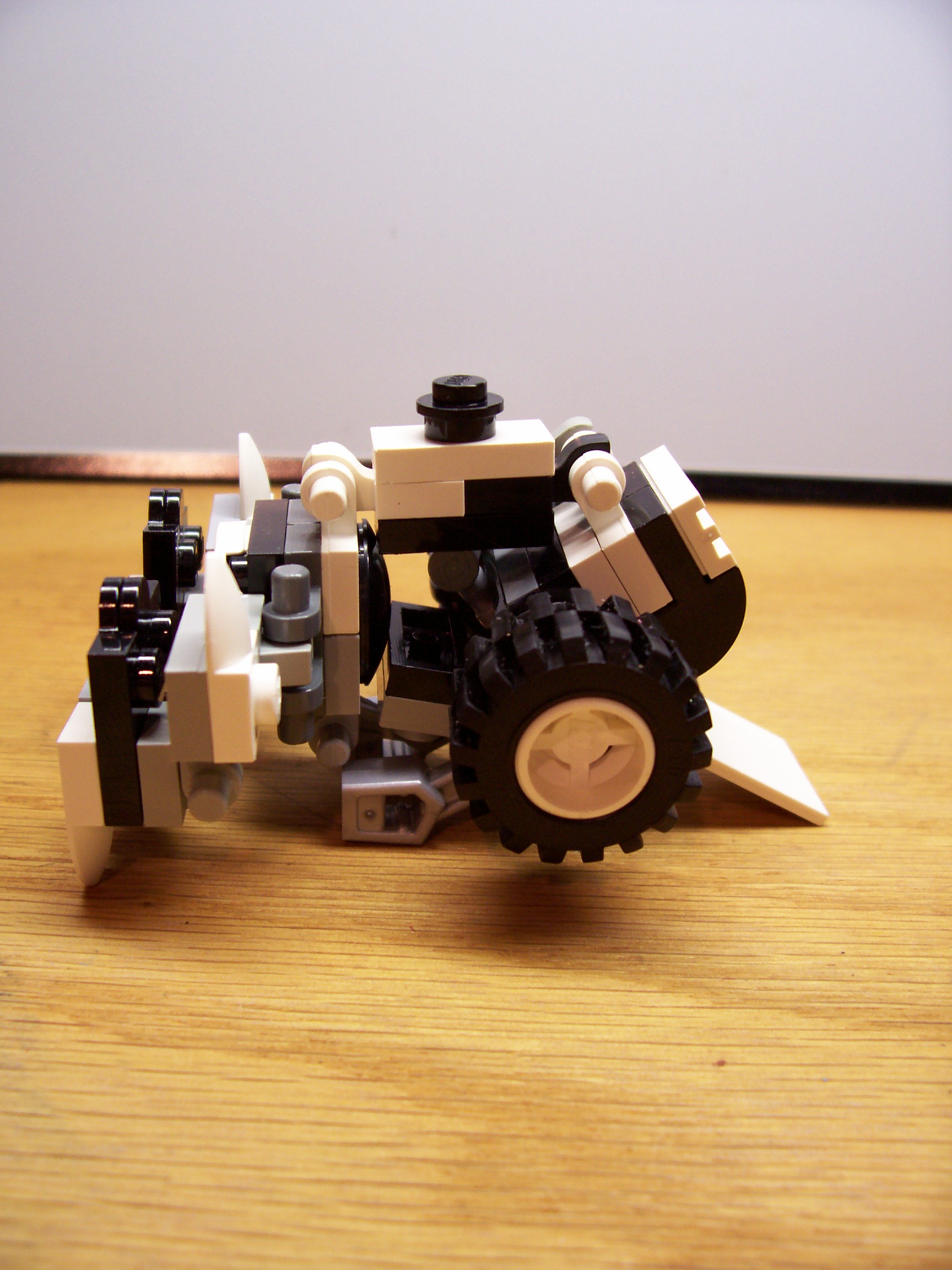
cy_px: 635
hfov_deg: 41.8
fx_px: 1247
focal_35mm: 34
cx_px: 476
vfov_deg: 54.0
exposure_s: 1/32
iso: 84
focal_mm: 5.6
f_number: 2.7
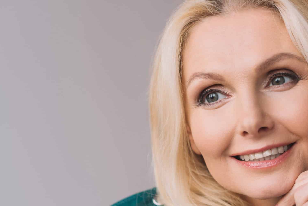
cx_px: 202
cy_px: 145
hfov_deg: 23.8
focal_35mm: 85
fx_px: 727
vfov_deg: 16.0
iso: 400
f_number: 3.2
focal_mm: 50
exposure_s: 1/200
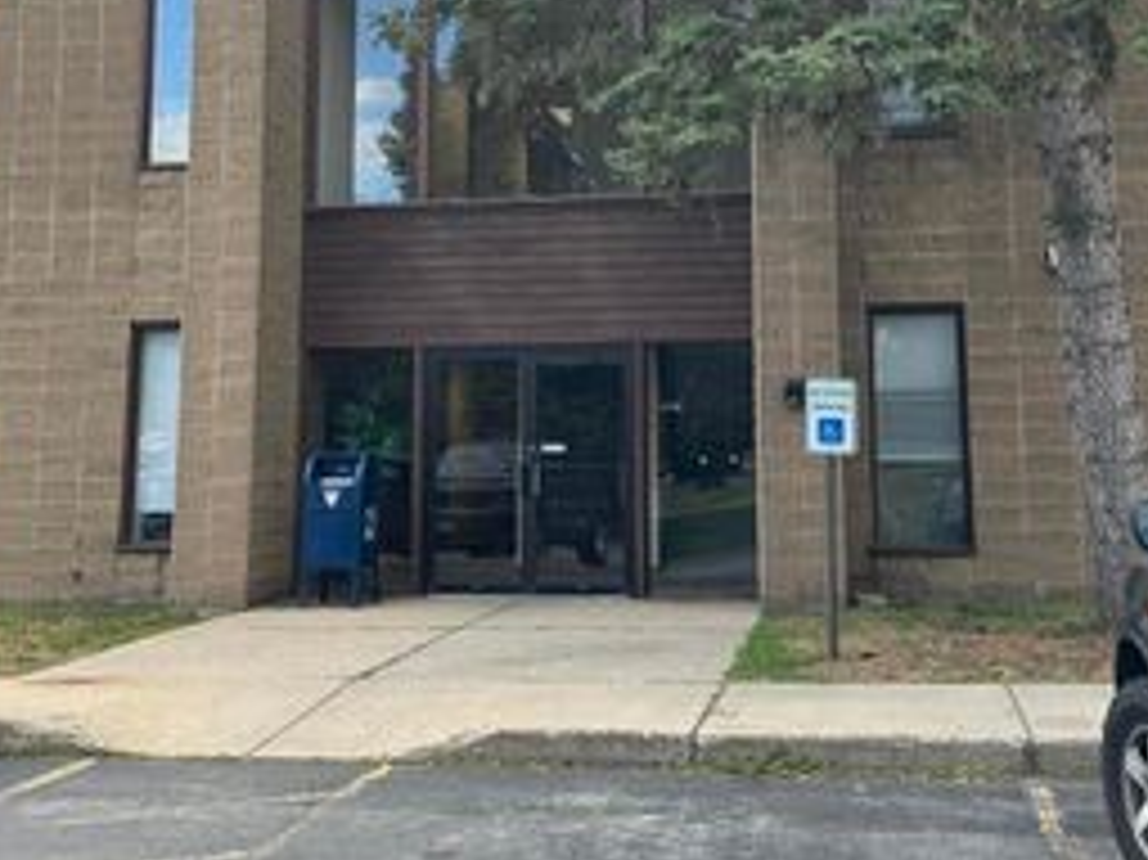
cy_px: 236
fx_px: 1558
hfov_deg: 40.4
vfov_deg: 30.4
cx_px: 581
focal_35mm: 47
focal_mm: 6.86
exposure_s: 1/597
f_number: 1.78
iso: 80
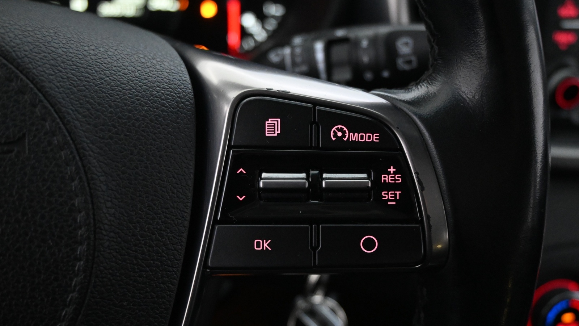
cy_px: 181
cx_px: 293
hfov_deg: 55.6
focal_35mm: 36
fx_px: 550
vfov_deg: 33.0
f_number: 4
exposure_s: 1/40
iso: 6400
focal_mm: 22.5
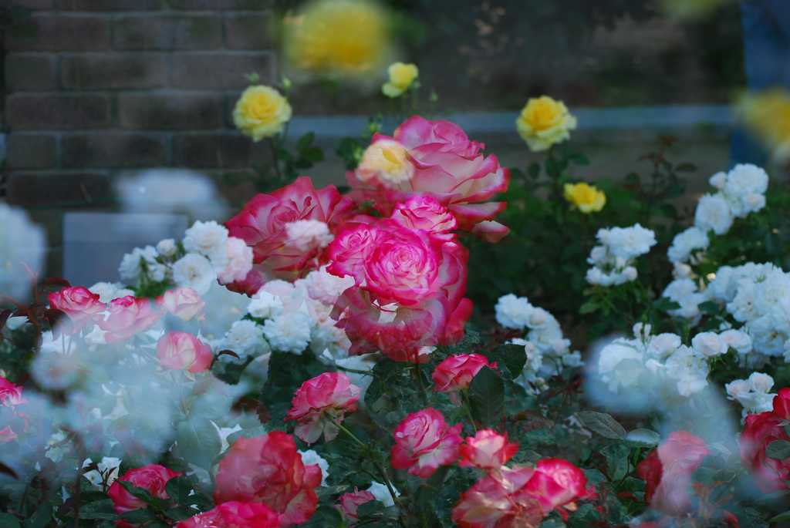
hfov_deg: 16.1
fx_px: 2801
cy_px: 264
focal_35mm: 128
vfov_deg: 10.8
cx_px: 395
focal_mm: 85
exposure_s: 1/100
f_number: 5.6
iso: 100
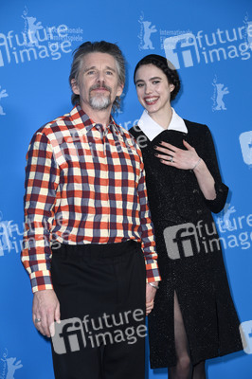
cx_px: 126
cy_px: 190
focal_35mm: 98
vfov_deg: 20.8
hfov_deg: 13.9
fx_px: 1031
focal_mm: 98
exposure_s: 1/200
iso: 800
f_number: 5.6
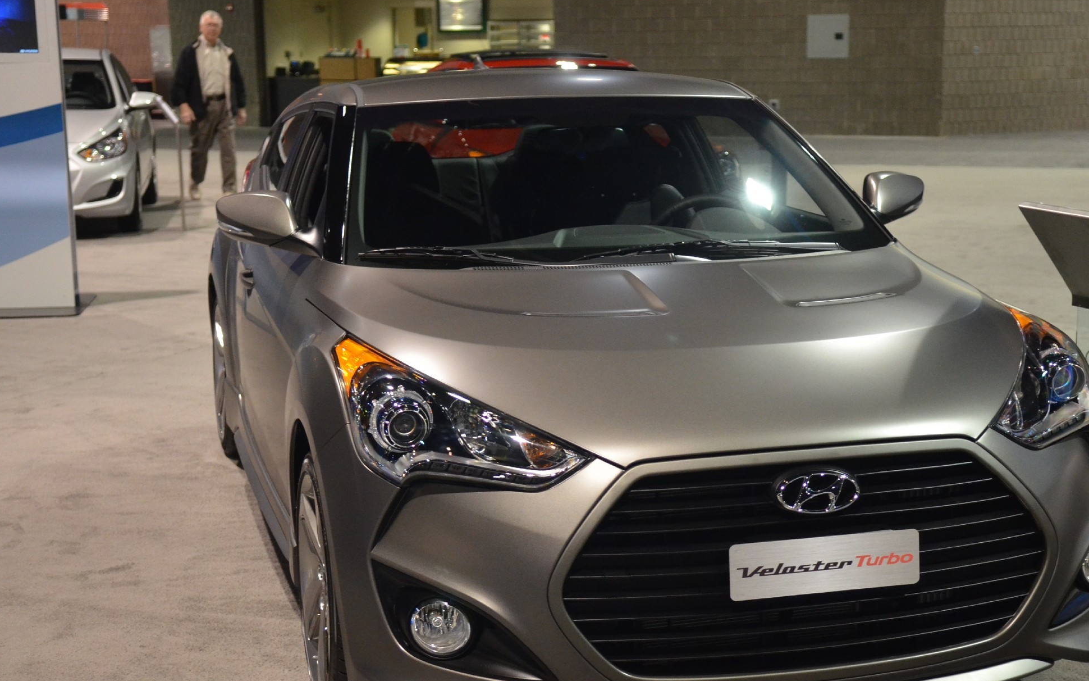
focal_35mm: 59
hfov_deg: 34.5
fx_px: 1751
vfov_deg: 22.0
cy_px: 385
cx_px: 605
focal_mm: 30
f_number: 2.8
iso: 1600
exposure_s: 1/50
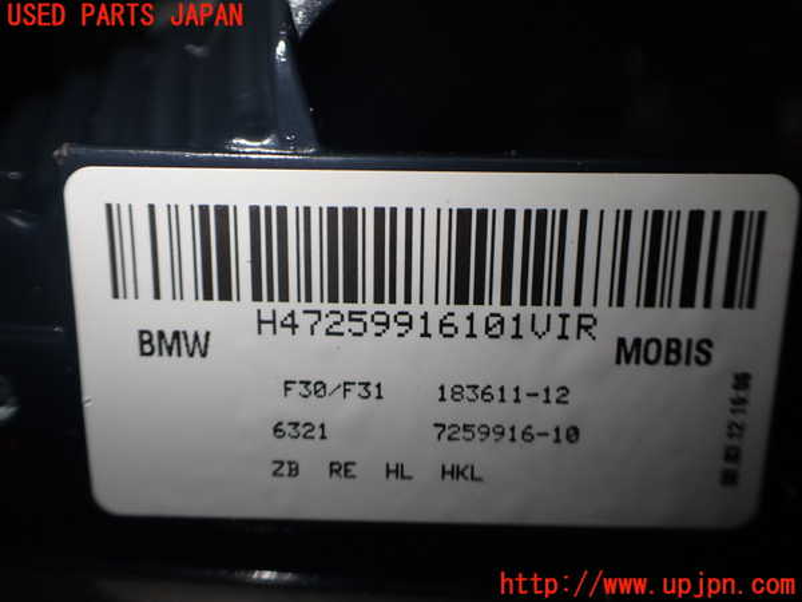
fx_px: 695
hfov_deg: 60.0
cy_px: 301
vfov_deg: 46.8
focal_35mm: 30
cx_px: 401
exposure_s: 1/200
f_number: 2.3
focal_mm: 5.4
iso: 100
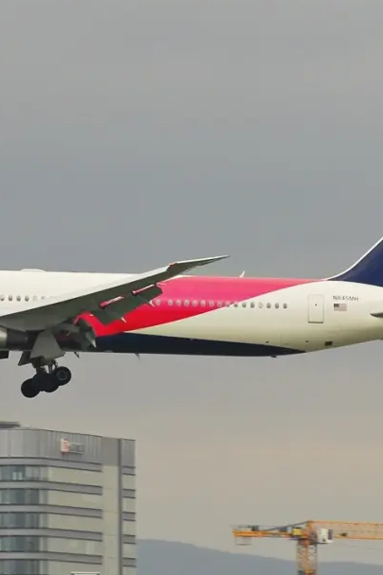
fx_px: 10091
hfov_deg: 2.2
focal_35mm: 632
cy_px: 312
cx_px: 47
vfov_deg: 3.3
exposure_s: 1/320
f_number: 7.1
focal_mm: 250
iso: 200
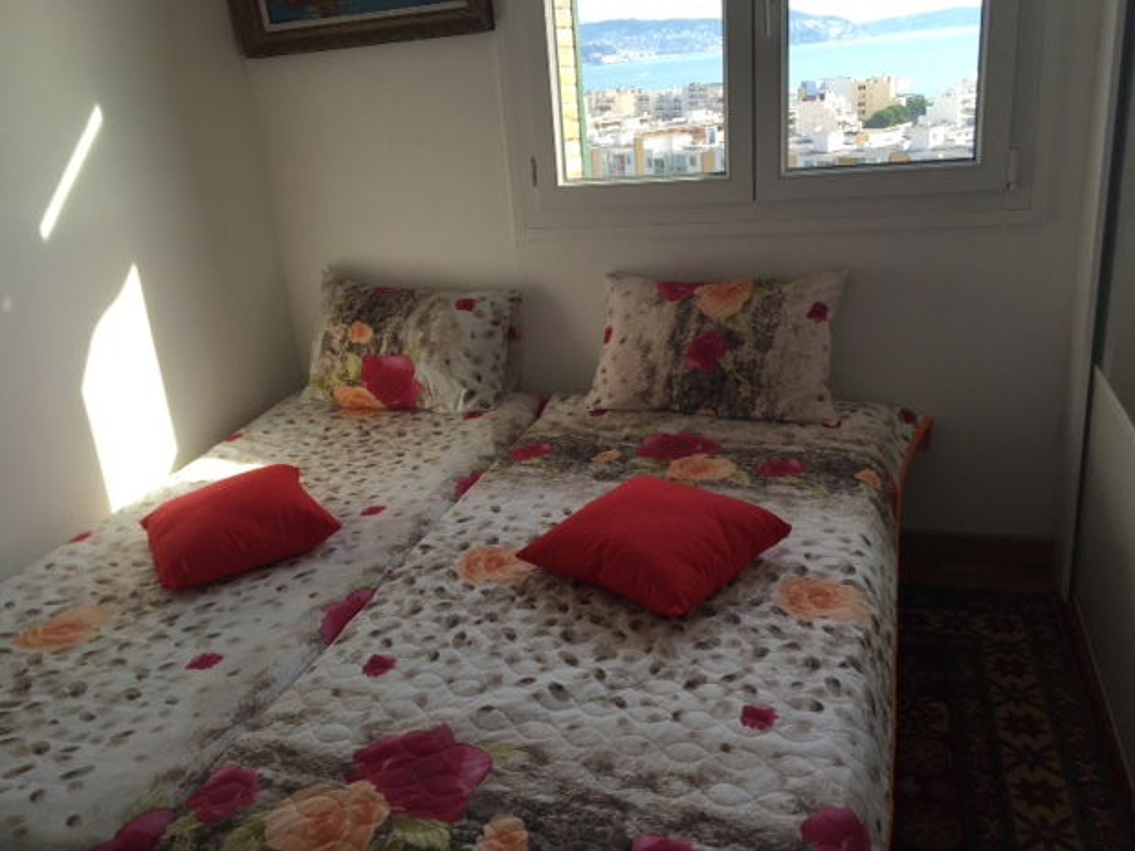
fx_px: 983
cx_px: 557
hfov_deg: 60.0
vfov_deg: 46.8
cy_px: 416
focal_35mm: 30
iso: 32
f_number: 2.2
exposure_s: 1/332
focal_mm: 4.15
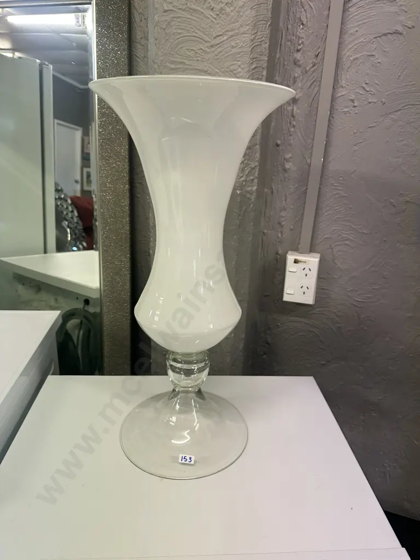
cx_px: 210
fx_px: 388
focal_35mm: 24
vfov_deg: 71.6
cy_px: 280
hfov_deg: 56.8
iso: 125
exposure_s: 1/100
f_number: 1.78
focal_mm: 6.86
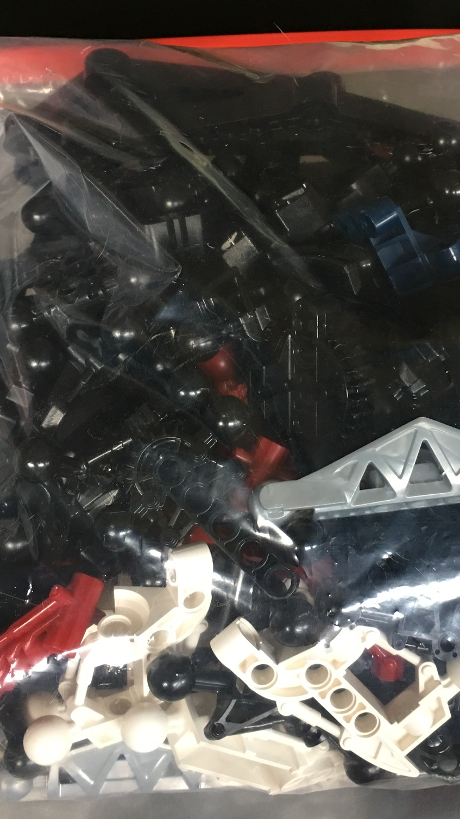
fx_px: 933
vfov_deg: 47.4
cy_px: 410
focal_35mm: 43
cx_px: 320
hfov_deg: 27.5
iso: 64
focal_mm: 4.15
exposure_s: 1/15
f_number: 2.2
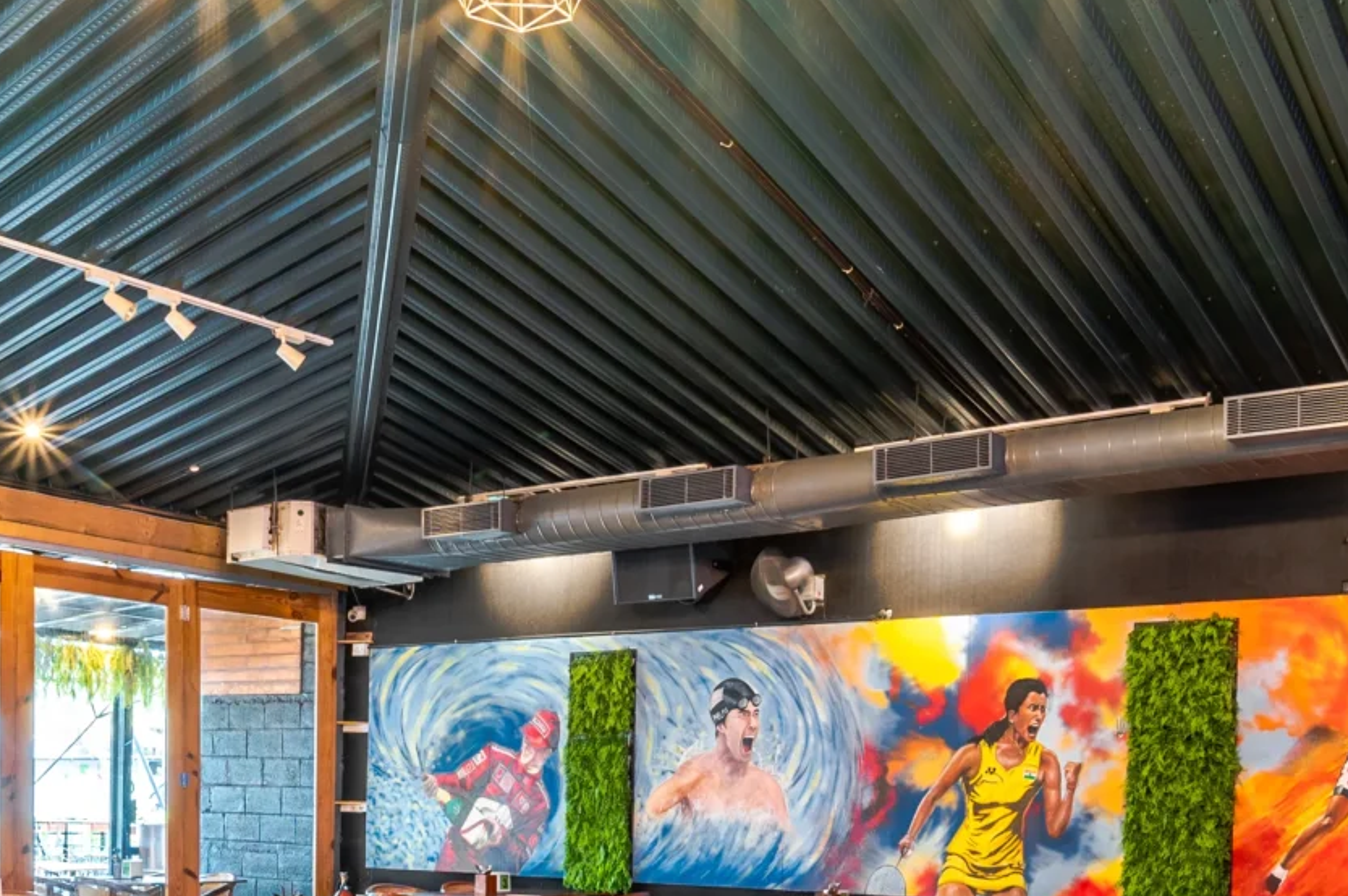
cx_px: 660
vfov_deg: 29.6
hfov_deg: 45.5
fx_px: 1609
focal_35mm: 43
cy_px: 830
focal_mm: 14
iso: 100
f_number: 11
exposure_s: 2
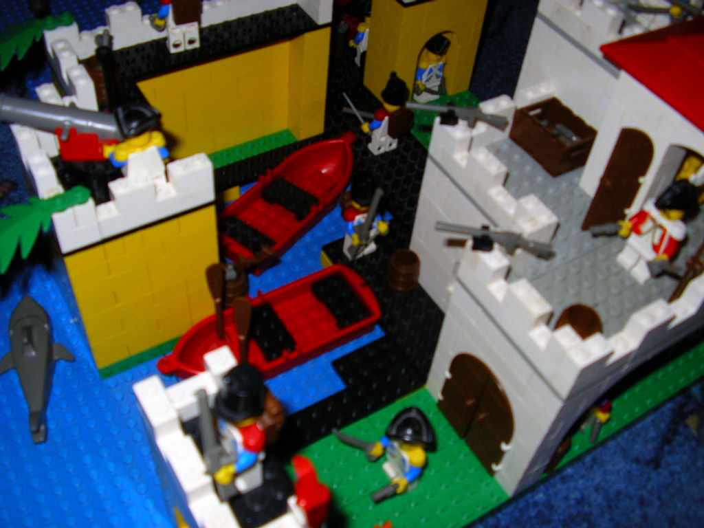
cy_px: 264
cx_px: 352
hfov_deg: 49.0
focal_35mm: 38
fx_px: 773
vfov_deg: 37.7
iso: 50
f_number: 2.9
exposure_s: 1/60
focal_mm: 5.8
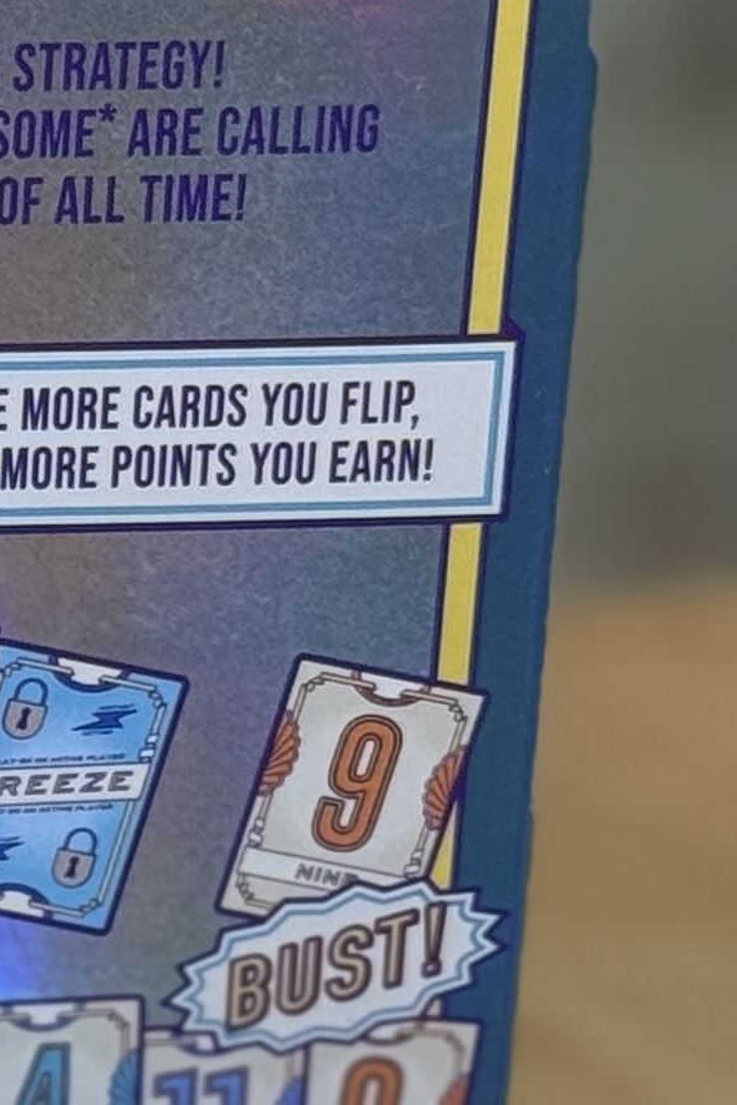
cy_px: 1155
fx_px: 6998
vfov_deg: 9.0
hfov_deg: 5.9
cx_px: -654
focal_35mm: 228
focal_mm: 6.76
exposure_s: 1/50
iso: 100
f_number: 1.78
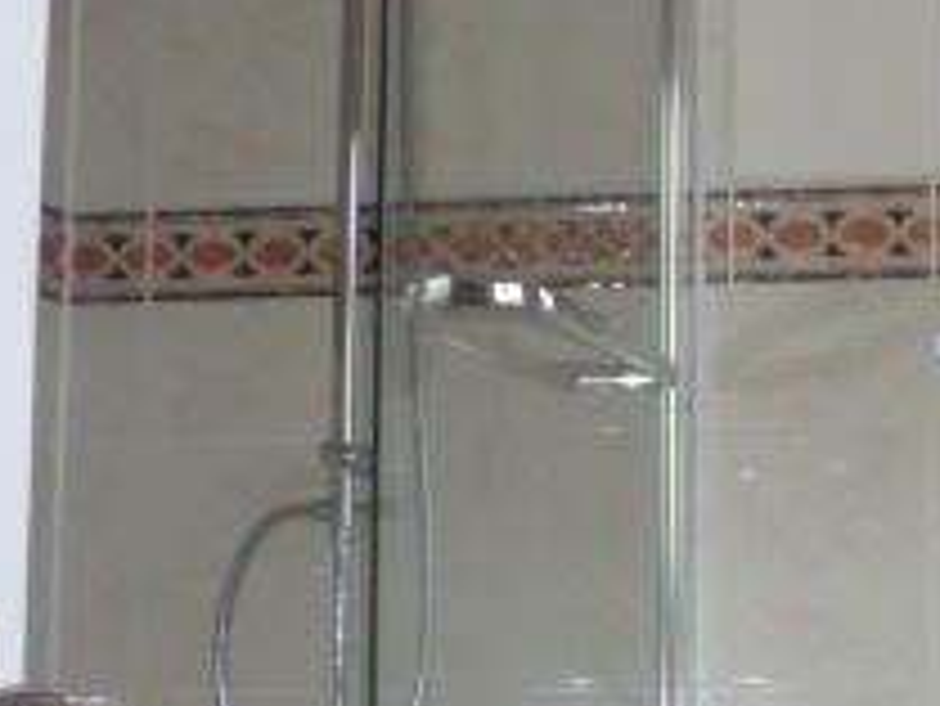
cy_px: 490
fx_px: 2500
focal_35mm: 92
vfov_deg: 16.0
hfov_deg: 19.5
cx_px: 1241
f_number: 3.3
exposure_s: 1/30
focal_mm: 5.2
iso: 100
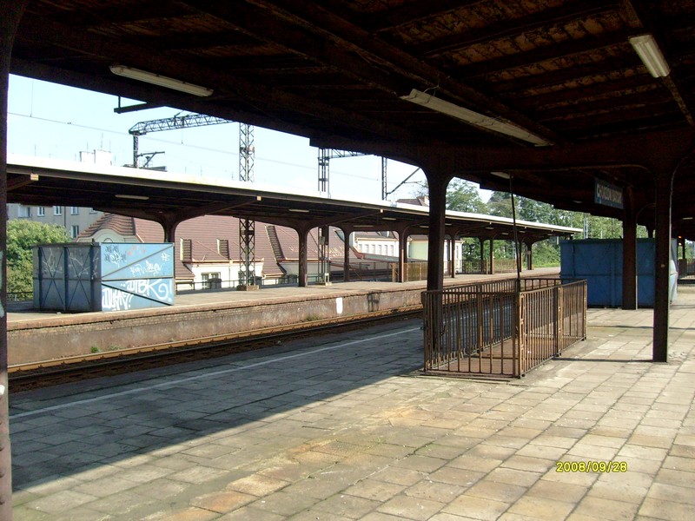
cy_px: 260
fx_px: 703
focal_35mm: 35
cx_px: 348
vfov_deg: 40.7
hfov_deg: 52.6
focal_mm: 5.8
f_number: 7.1
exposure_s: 1/125
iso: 80
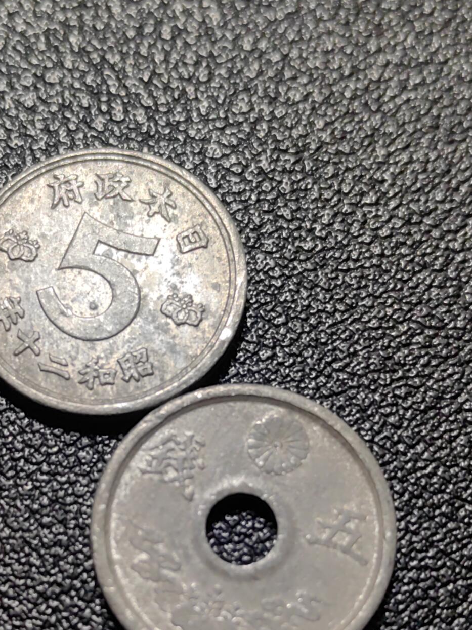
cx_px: 159
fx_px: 1236
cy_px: 433
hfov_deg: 21.5
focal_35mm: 68
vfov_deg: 28.3
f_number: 2
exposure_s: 1/100
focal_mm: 5.75
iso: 50
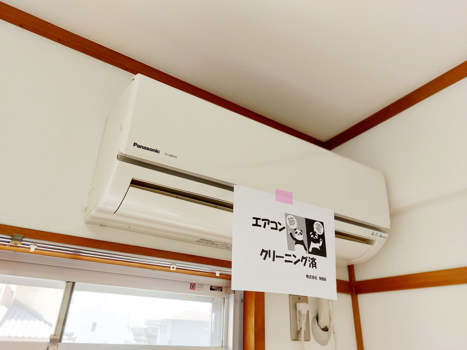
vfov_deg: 56.8
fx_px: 324
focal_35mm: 24
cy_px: 175
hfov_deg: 71.6
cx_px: 234
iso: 25
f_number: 1.8
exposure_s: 1/60
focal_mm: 5.23
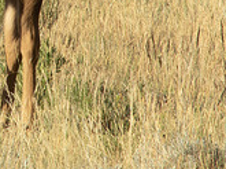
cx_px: -95
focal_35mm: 2102
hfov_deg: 0.9
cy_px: -137
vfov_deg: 0.7
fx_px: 13694
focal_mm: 300
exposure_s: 1/60
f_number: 20
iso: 200
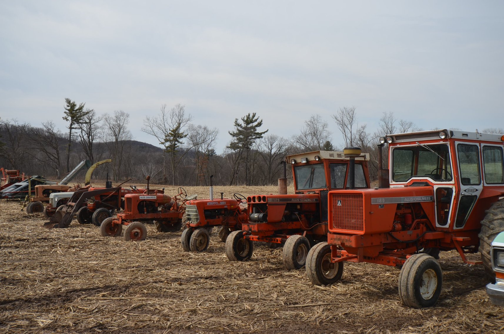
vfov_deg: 36.7
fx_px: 503
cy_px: 167
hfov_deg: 53.2
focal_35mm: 36
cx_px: 252
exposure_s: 1/250
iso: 100
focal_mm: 24
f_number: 8
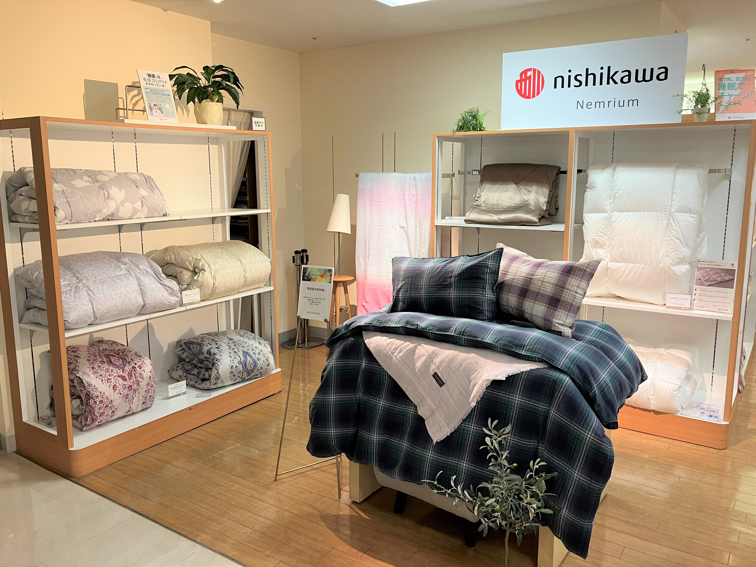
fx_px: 612
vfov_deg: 49.7
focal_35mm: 28
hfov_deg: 63.4
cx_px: 378
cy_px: 284
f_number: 1.8
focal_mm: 3.99
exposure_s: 1/50
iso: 64
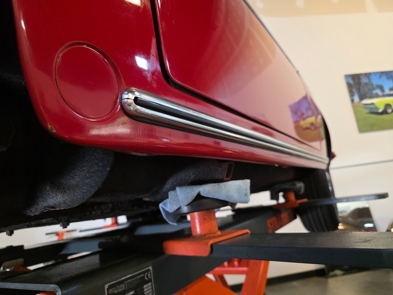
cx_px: 196
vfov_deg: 58.9
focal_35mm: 23
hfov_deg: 73.9
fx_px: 261
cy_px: 148
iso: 640
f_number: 1.7
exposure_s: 1/120
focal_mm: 6.3
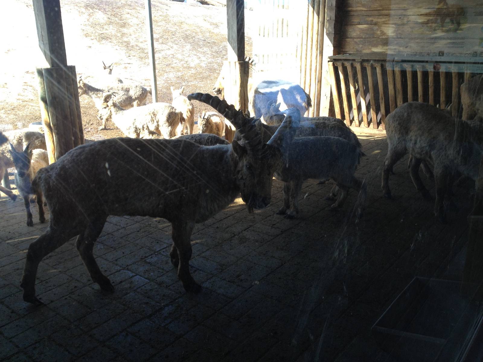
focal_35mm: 35
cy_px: 181
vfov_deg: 40.7
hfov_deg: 52.6
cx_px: 242
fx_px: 488
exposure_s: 1/184
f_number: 2.4
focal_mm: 4.28
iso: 50
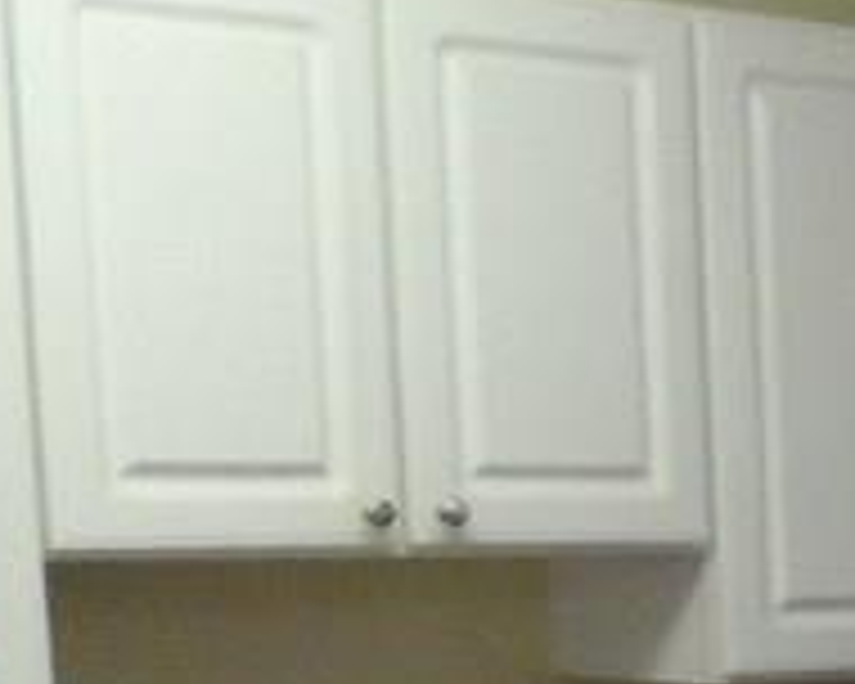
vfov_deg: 11.7
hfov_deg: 12.5
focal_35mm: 126
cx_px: 1953
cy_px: 1030
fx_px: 3188
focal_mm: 4
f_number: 3.2
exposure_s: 1/30
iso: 480
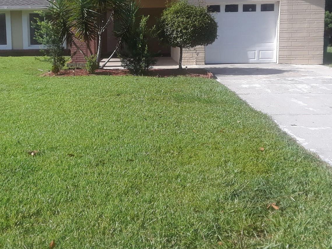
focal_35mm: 42
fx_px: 403
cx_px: 117
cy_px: 81
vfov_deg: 34.0
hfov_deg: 44.3
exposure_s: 1/1041
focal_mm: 2.47
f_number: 1.9
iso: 40
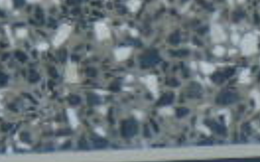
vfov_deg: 1.0
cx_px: 307
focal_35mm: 1285
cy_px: 456
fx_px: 9090
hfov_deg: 1.6
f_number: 4.1
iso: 80
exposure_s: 1/200
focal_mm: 44.9
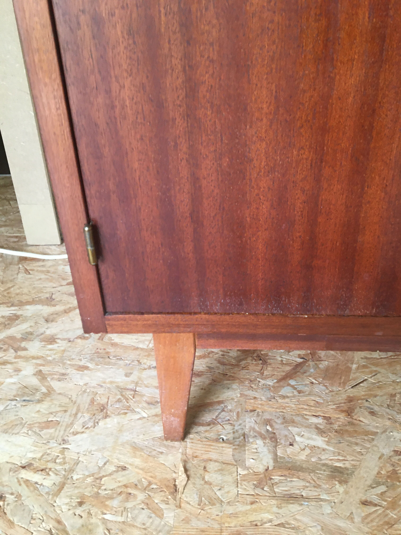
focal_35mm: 29
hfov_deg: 48.2
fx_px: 448
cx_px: 200
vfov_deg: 61.7
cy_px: 268
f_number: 2.2
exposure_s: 1/33
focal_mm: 4.15
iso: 160
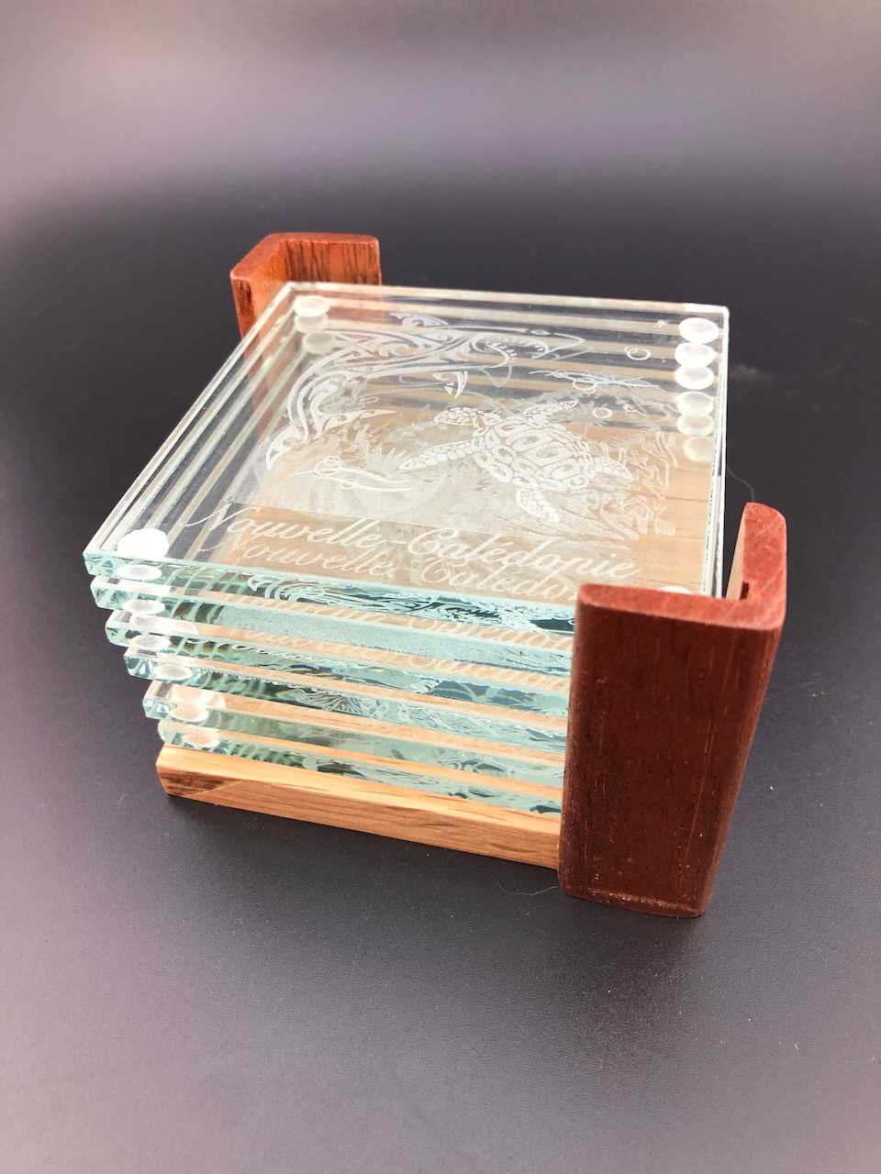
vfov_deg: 63.4
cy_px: 587
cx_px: 440
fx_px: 950
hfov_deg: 49.7
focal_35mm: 28
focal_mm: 4
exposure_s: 1/33
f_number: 1.8
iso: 40
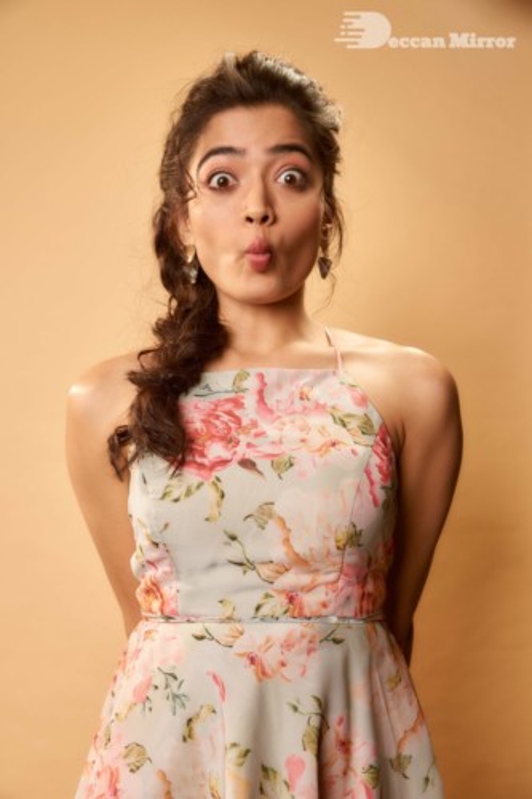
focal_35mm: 45
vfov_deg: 43.6
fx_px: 998
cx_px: 266
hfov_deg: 29.8
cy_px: 400
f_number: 6.7
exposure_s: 1/200
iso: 1250
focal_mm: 45
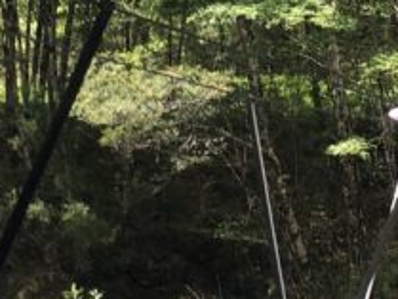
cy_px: 61
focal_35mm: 142
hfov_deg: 13.8
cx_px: 337
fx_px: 1634
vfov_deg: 10.4
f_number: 2.2
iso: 25
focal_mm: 4.15
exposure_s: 1/125
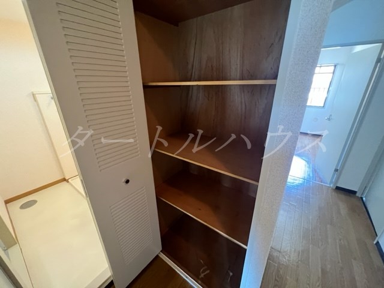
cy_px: 144
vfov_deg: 89.9
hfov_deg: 106.2
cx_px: 192
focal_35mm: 13
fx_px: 144
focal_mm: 1.57
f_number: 1.8
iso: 1000
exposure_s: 1/40
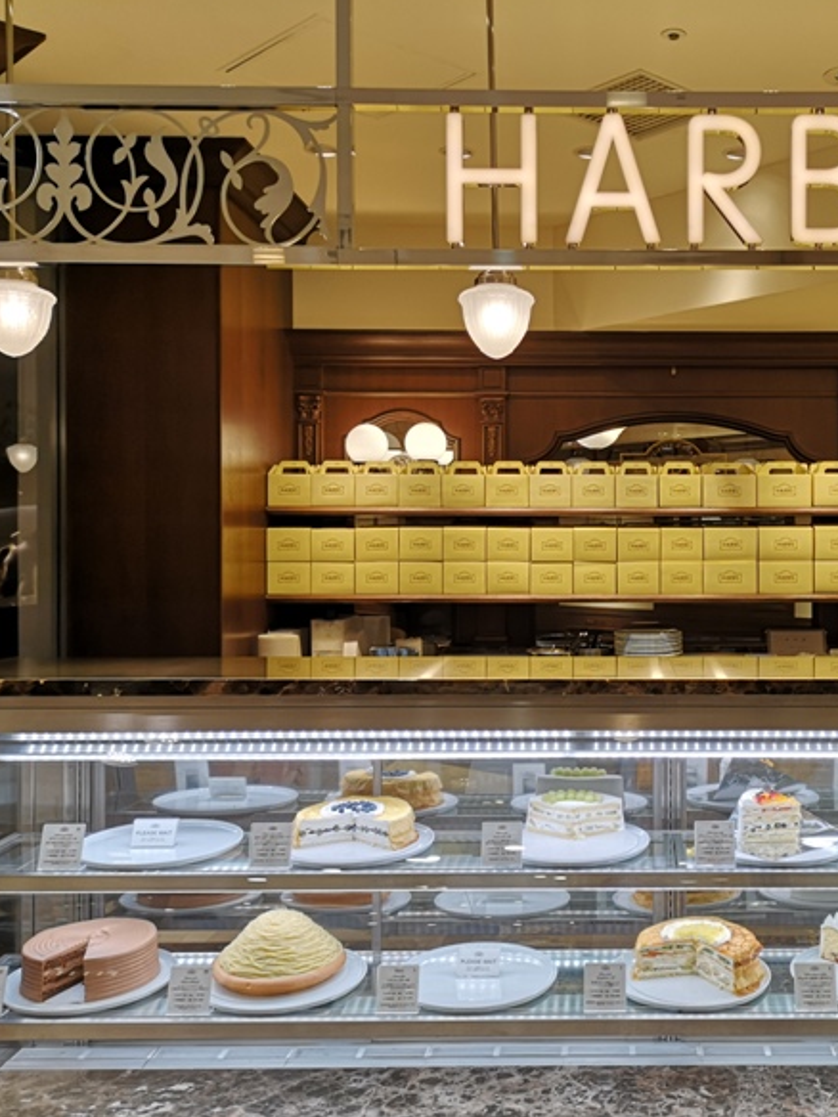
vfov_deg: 50.1
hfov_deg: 37.6
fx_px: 1194
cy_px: 549
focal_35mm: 37
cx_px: 637
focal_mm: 3.95
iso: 50
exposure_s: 1/175
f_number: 1.8
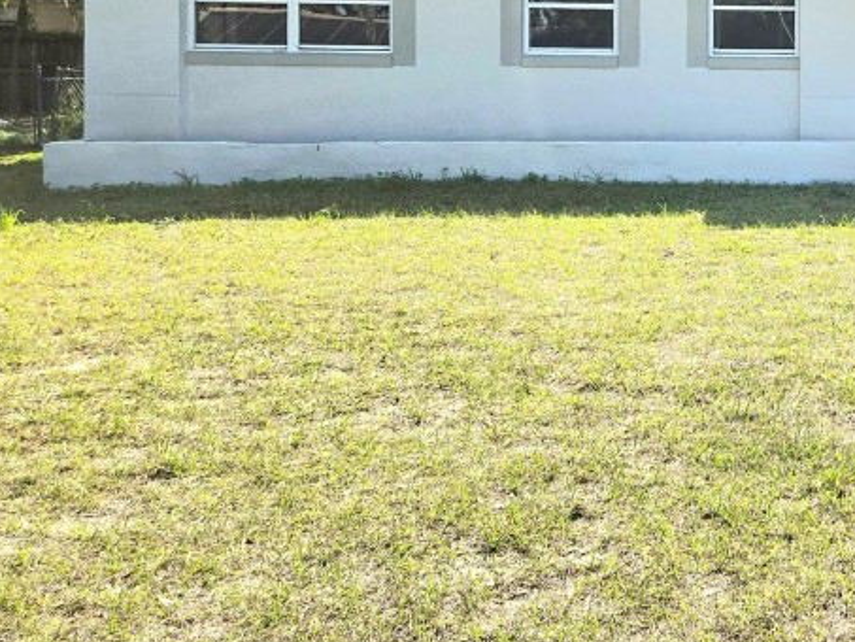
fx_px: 1285
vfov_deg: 27.1
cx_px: 951
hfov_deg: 32.2
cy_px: 76
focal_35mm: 52
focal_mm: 5.4
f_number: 1.8
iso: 25
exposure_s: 1/3333
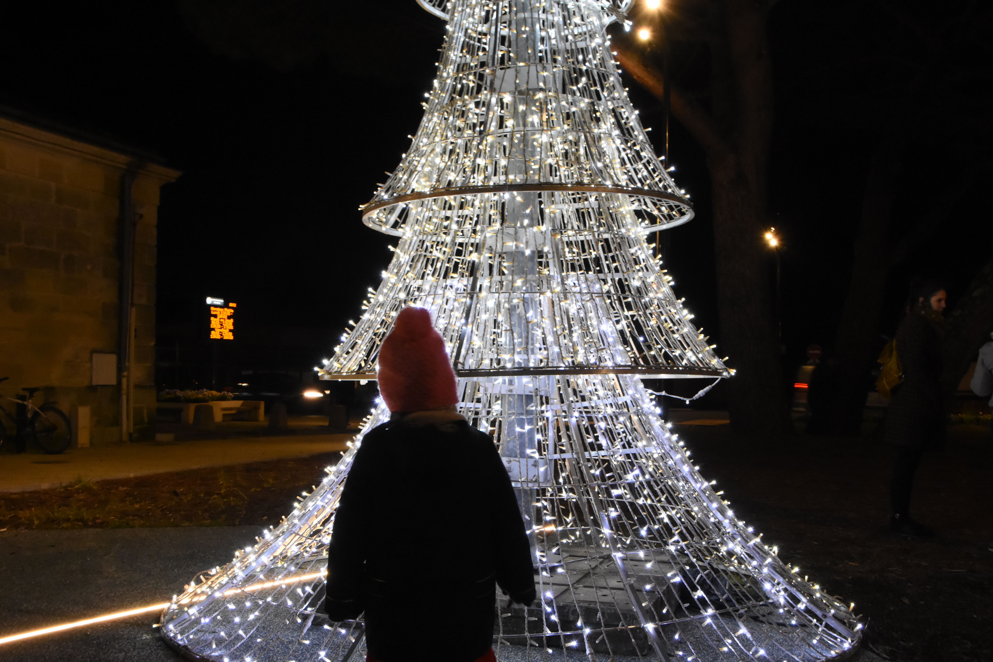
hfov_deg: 53.1
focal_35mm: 36
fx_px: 993
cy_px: 331
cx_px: 496
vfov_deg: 36.9
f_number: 13
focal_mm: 24
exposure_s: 1/25
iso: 4000
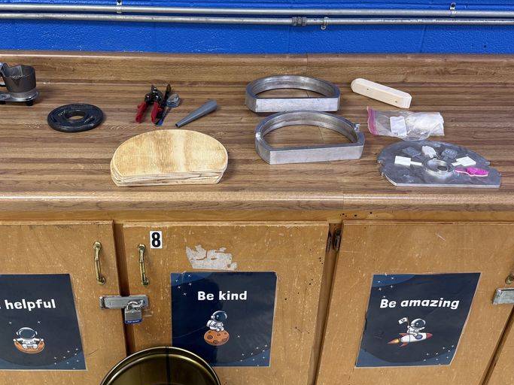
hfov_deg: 51.3
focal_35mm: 36
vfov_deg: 39.6
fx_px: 534
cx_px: 229
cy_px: 165
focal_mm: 6.76
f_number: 1.78
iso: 125
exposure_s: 1/60
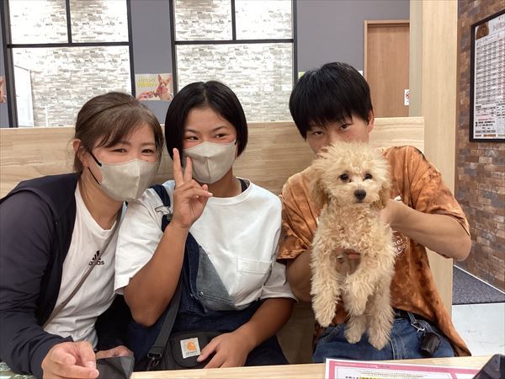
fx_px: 452
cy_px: 190
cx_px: 252
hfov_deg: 58.4
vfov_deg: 45.4
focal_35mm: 31
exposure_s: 1/60
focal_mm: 3.3
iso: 125
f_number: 2.4
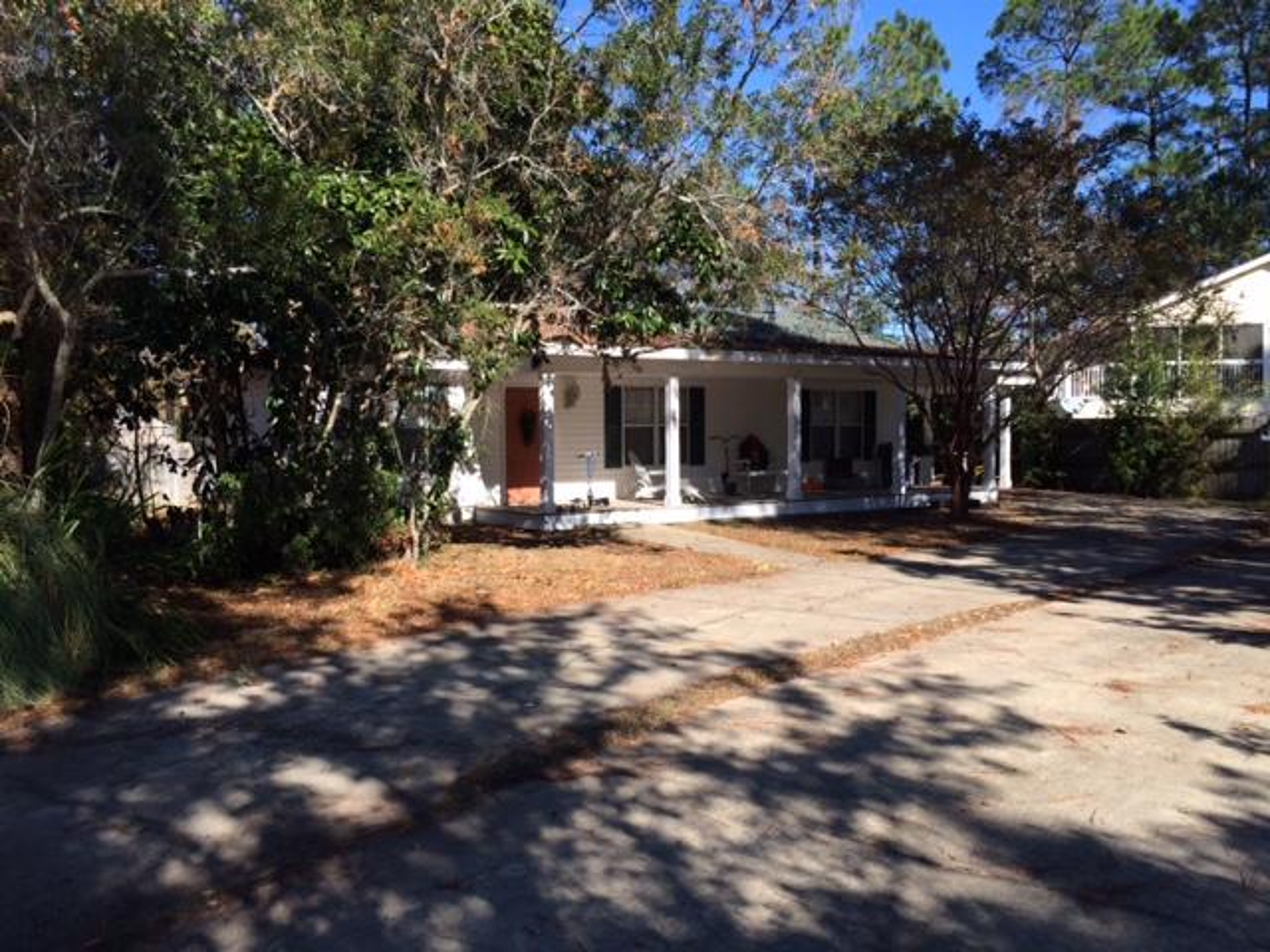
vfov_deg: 48.2
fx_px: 1064
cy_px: 476
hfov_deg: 61.7
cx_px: 635
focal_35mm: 29
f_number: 2.2
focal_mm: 4.15
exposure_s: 1/1208
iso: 32
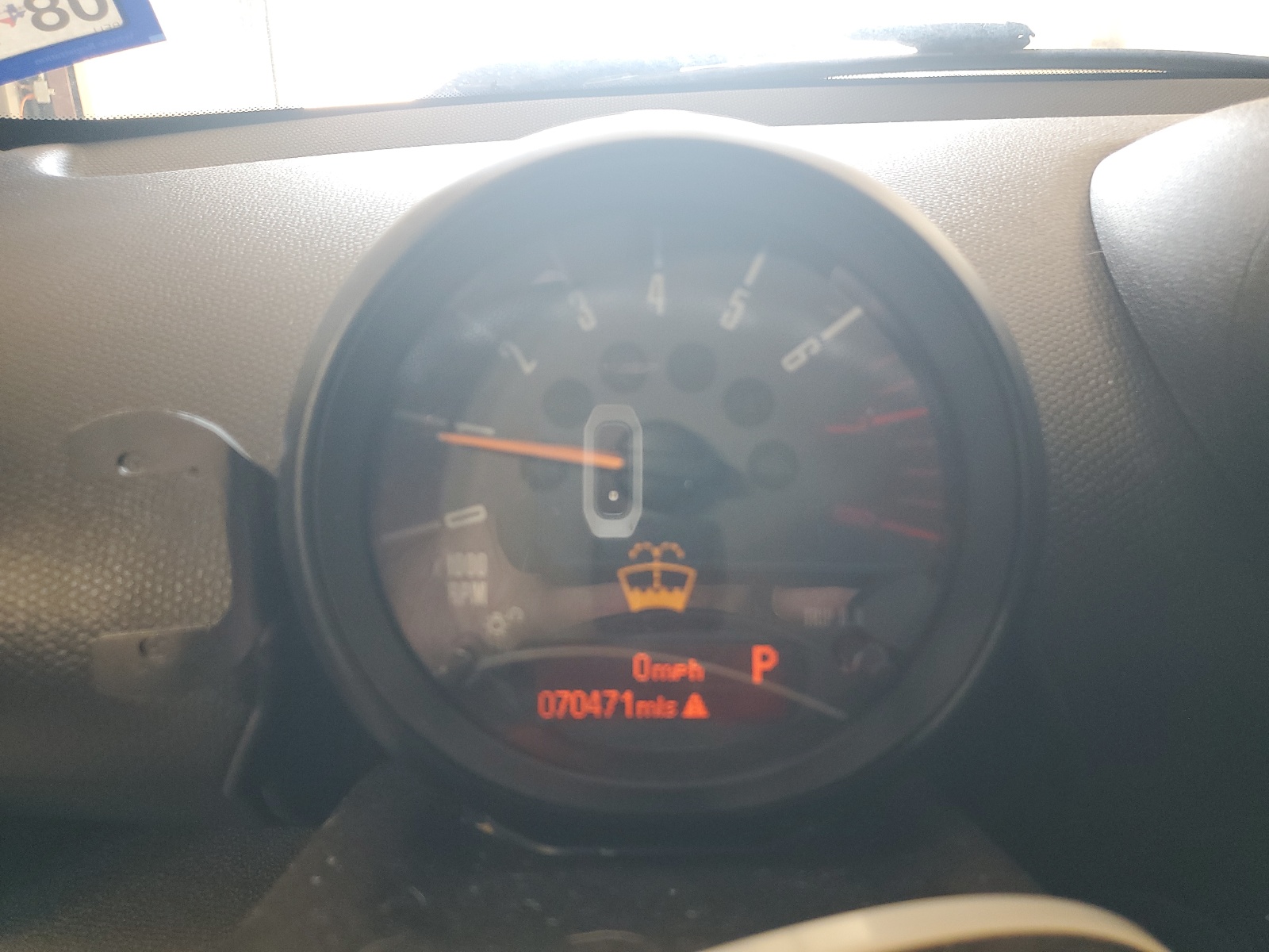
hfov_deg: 67.3
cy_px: 476
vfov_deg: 53.1
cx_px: 634
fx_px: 953
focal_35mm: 26
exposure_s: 1/60.2
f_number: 1.5
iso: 83
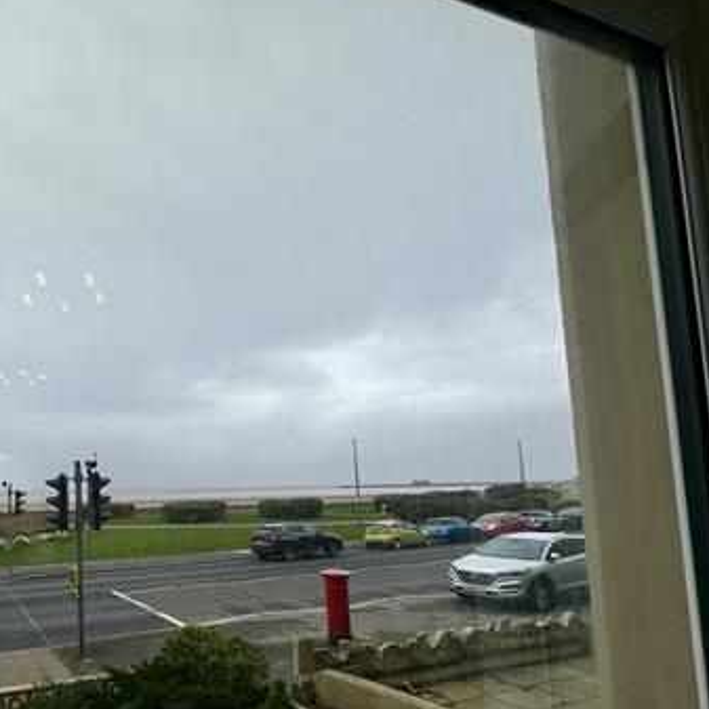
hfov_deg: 61.5
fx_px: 510
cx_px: 105
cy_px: 448
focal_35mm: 22
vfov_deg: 68.4
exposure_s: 1/2564
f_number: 2.2
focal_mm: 2.22
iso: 50
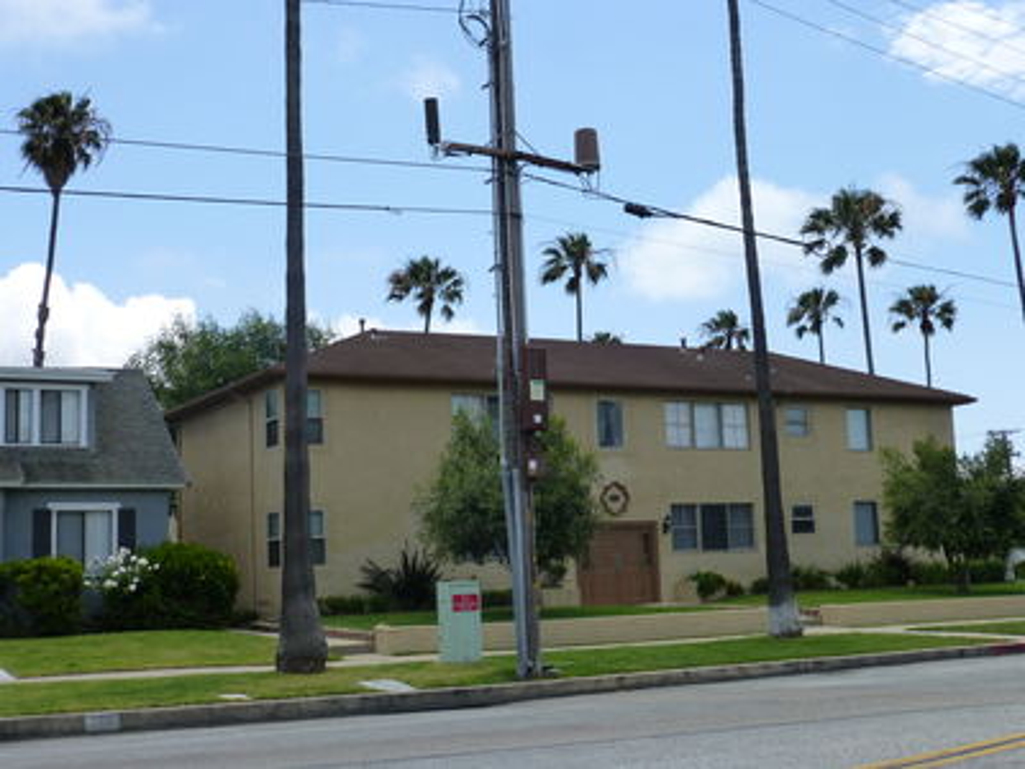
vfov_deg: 32.9
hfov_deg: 42.9
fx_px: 1303
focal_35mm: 44
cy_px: 384
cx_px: 512
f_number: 4.1
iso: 160
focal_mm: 7.9
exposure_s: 1/800
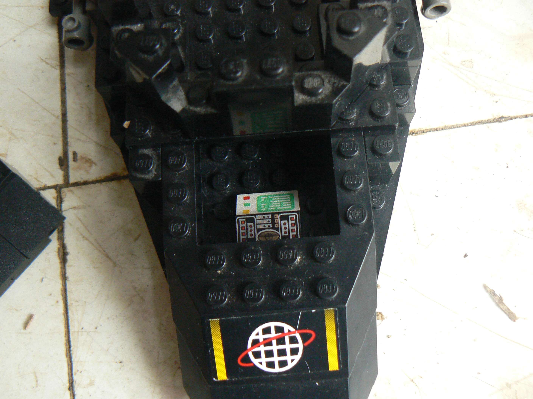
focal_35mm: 36
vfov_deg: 39.7
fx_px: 554
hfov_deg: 51.4
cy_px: 200
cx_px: 266
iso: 200
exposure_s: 1/20
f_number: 2.8
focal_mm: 6
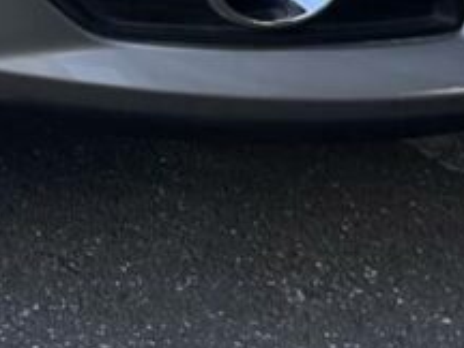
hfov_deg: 9.7
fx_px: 2480
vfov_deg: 7.0
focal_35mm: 185
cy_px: -775
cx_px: -571
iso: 50
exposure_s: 1/384
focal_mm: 5.1
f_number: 1.6
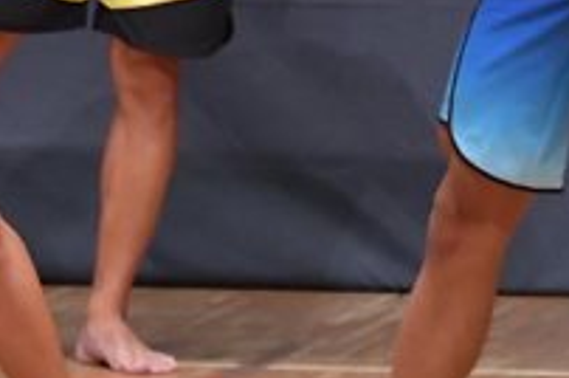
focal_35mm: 1094
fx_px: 17264
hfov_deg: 1.9
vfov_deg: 1.3
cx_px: 232
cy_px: -28
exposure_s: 1/400
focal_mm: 190
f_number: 5.6
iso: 6400
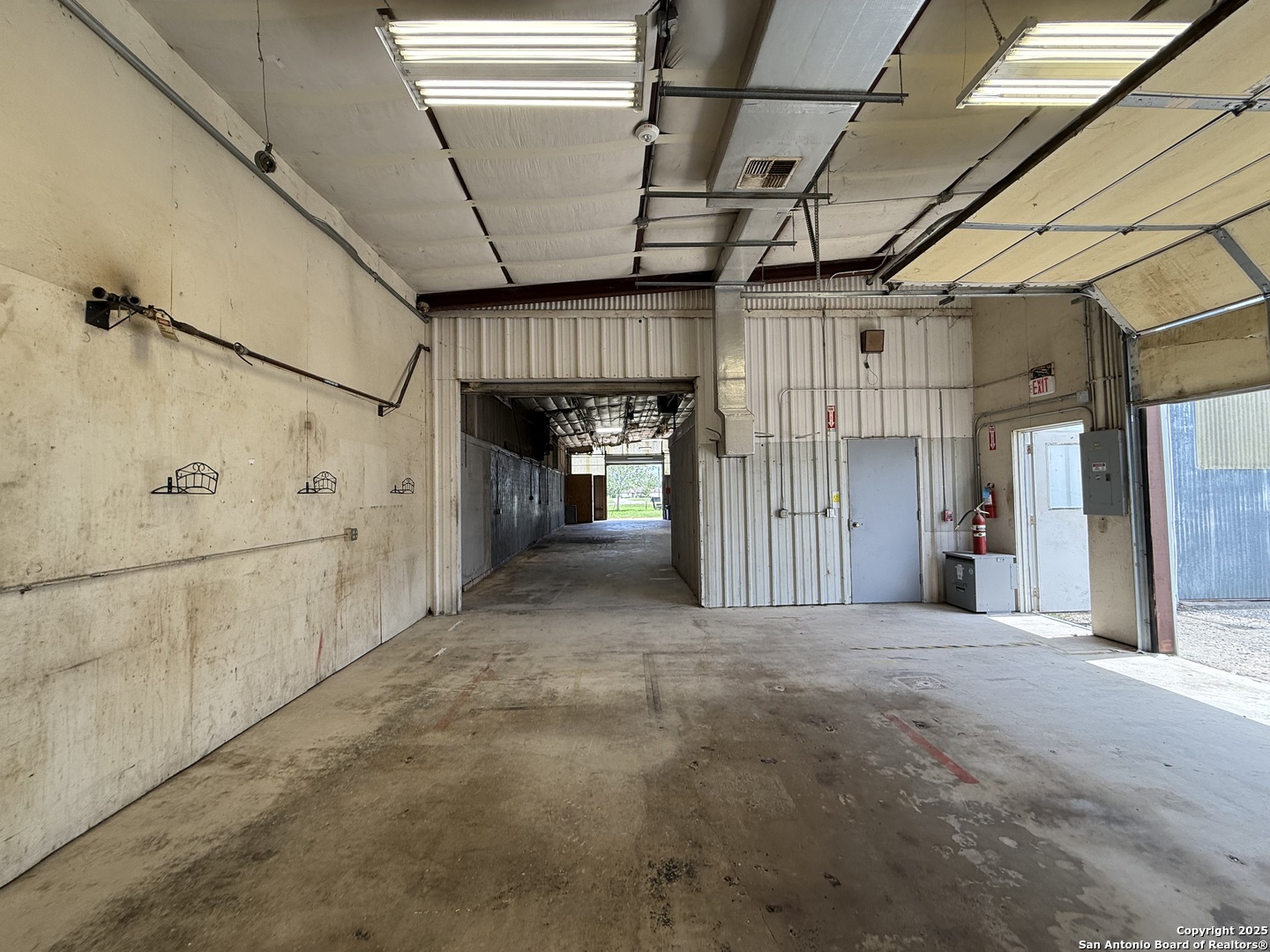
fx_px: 514
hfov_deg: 102.1
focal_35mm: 14
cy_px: 476
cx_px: 635
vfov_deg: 85.7
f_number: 2.2
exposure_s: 1/207
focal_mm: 2.22
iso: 64
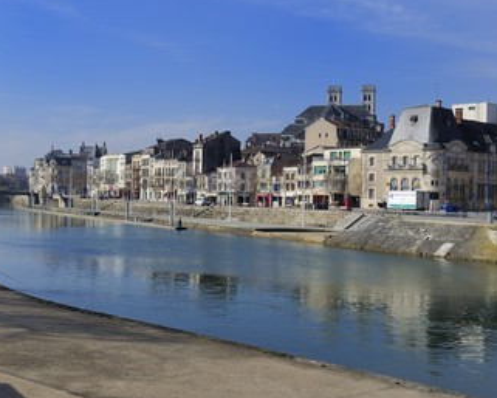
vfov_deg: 25.8
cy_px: 184
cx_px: 186
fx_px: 868
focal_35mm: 59
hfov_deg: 31.8
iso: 200
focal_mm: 48
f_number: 16
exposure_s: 1/160
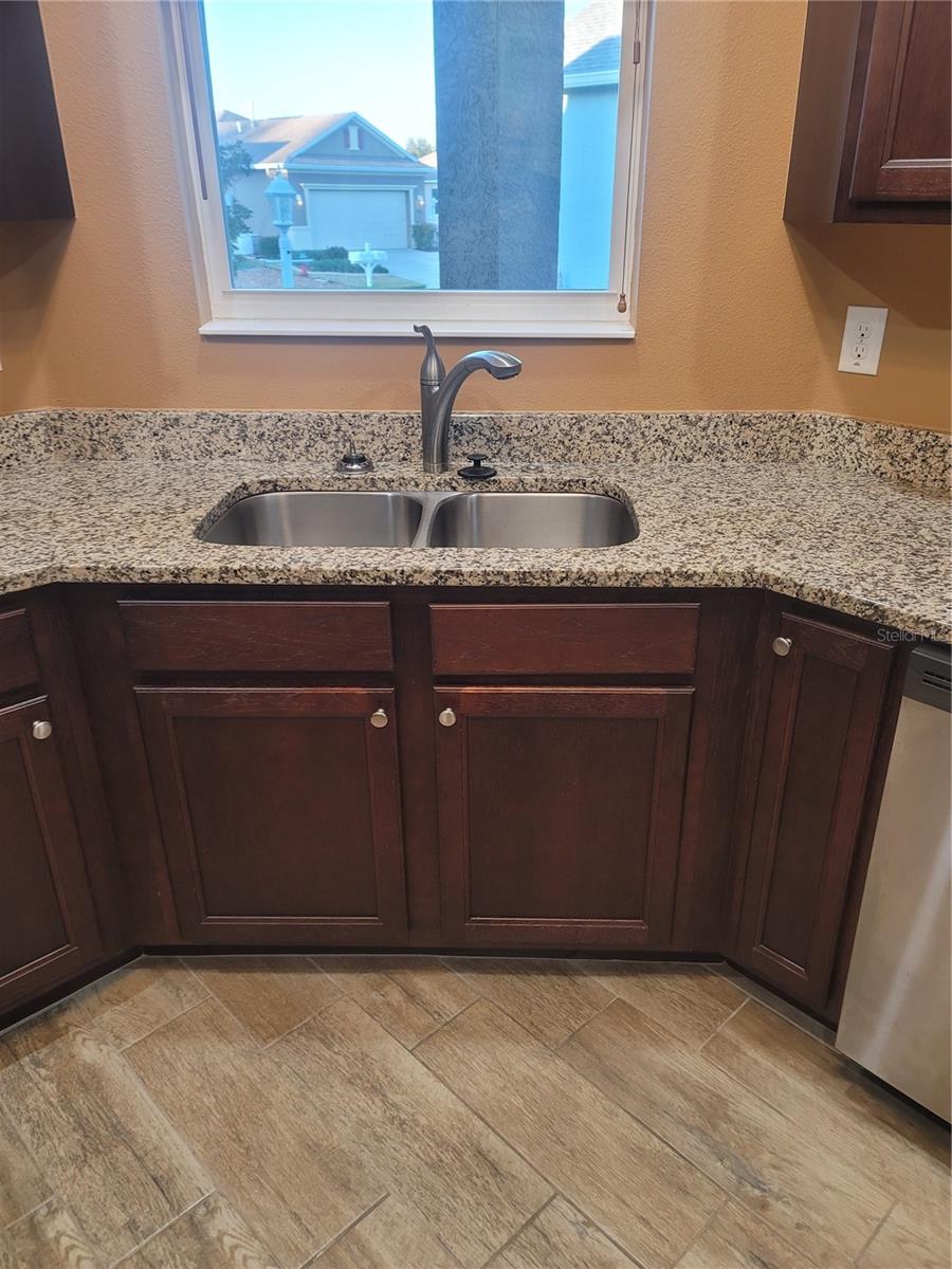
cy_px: 634
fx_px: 917
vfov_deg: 69.4
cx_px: 476
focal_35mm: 25
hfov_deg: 54.9
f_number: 1.8
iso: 200
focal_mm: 7
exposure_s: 1/60
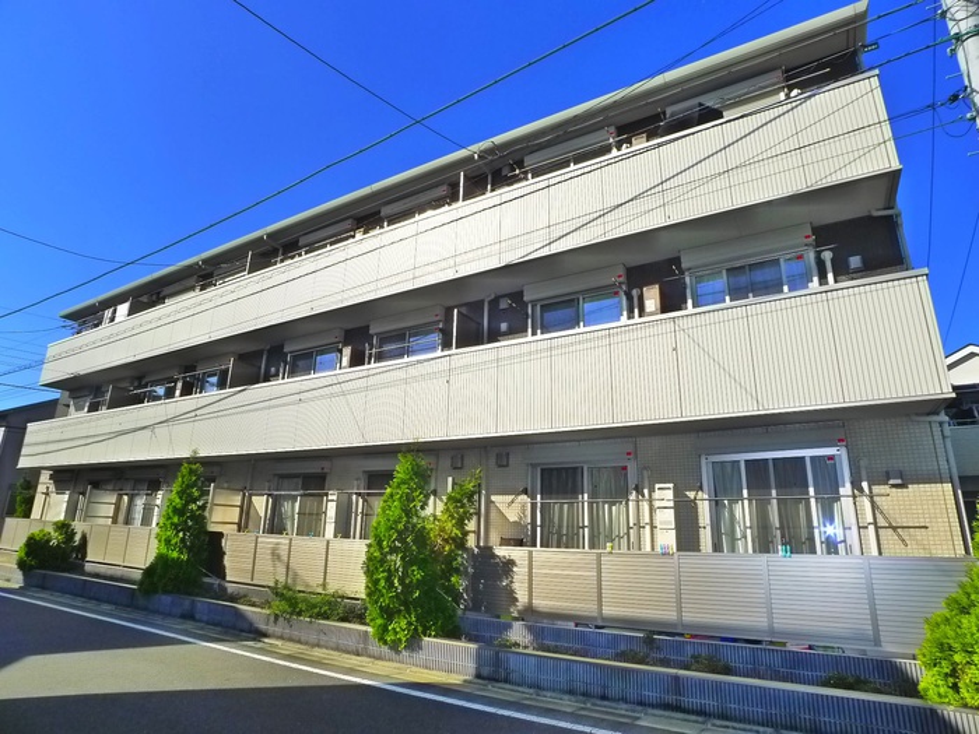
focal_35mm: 24
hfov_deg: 71.6
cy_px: 367
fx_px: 679
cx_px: 490
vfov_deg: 56.8
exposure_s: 1/1000
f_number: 4.5
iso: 400
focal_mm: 5.1
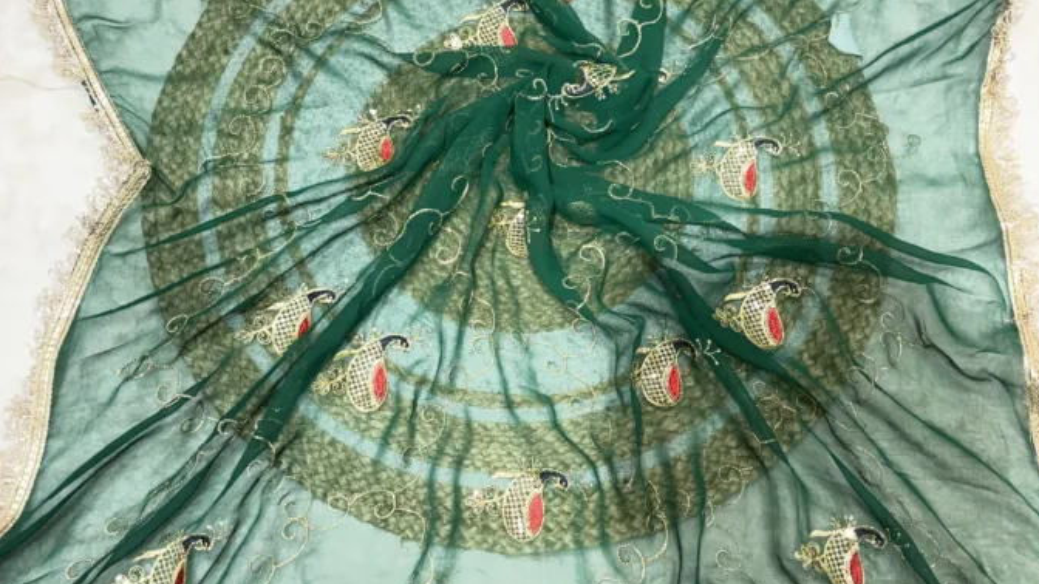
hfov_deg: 52.8
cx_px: 521
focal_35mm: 38
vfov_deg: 31.2
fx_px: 1047
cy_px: 287
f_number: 1.6
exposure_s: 1/100
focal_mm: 5.96
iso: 80
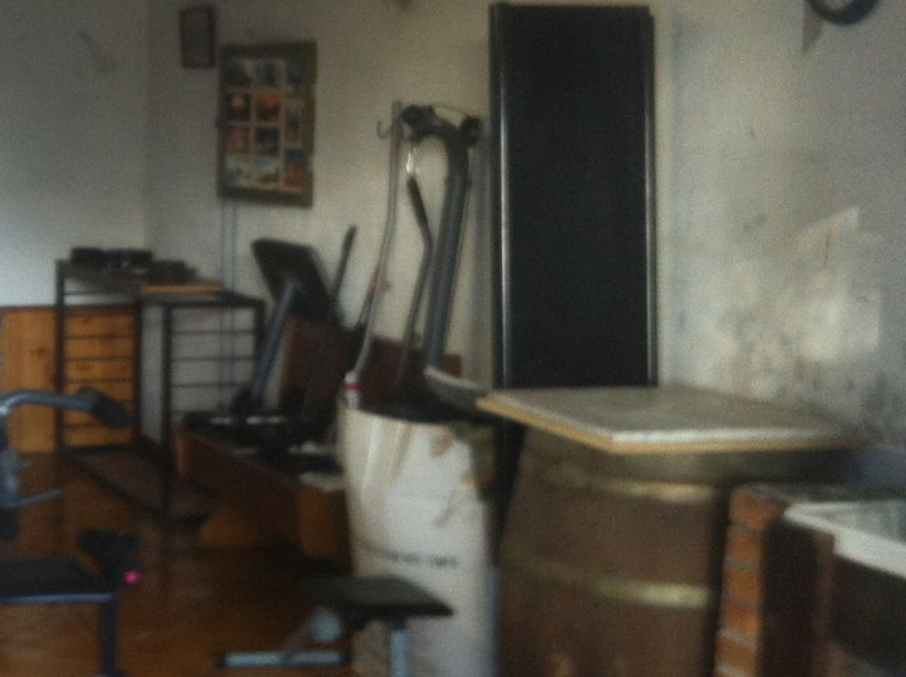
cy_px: 271
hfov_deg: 23.2
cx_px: -57
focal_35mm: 80
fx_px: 2091
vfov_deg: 18.4
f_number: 2.8
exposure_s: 1/15
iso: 125
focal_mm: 3.85
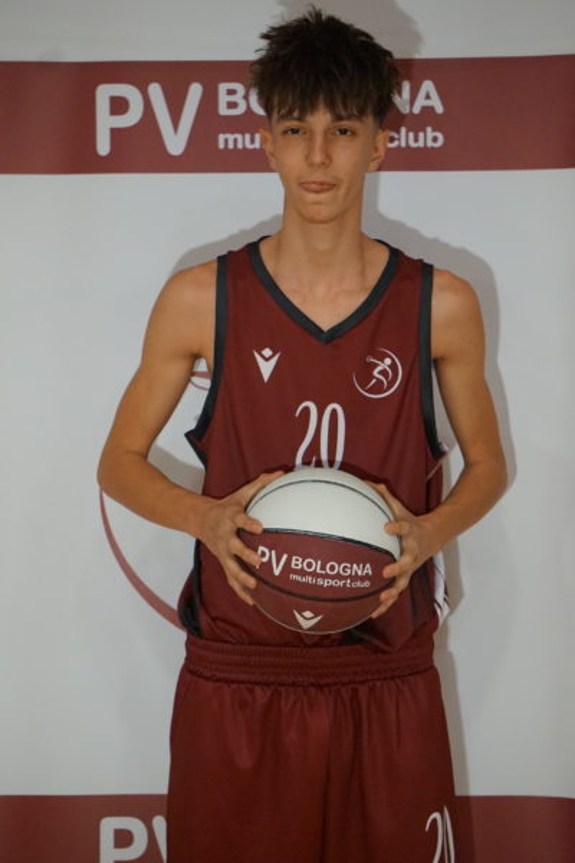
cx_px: 288
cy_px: 432
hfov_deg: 16.6
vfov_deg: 24.6
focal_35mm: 82
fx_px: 1976
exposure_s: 1/80
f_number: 4.5
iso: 3200
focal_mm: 55
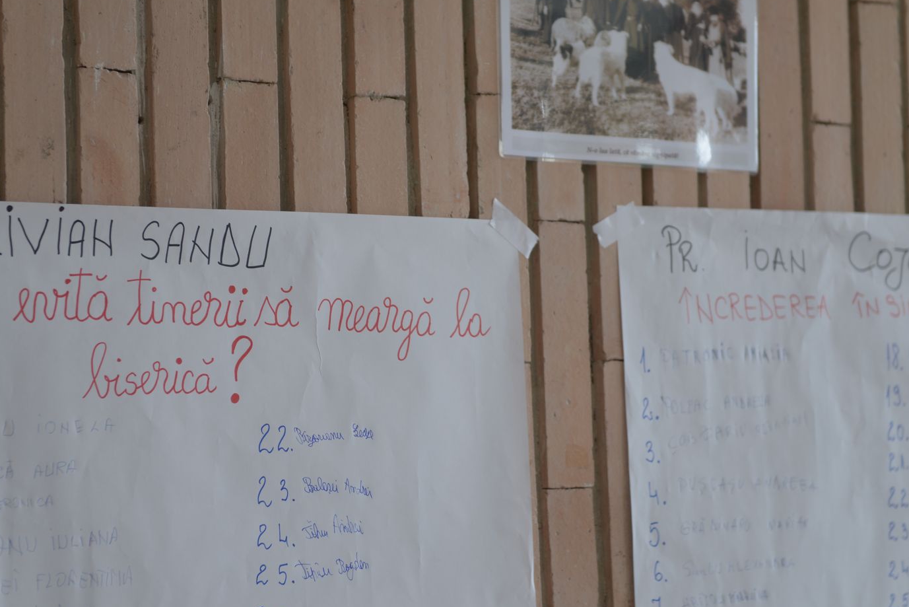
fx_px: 2324
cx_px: 460
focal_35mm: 92
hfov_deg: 22.1
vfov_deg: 14.9
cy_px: 319
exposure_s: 1/80
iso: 280
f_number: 2.8
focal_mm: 66
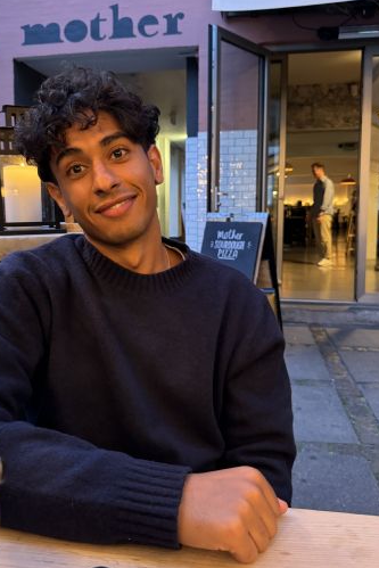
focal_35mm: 30
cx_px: 166
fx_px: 473
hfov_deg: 43.6
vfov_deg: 61.8
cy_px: 256
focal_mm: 6.76
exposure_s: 1/33
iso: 800
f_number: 1.78
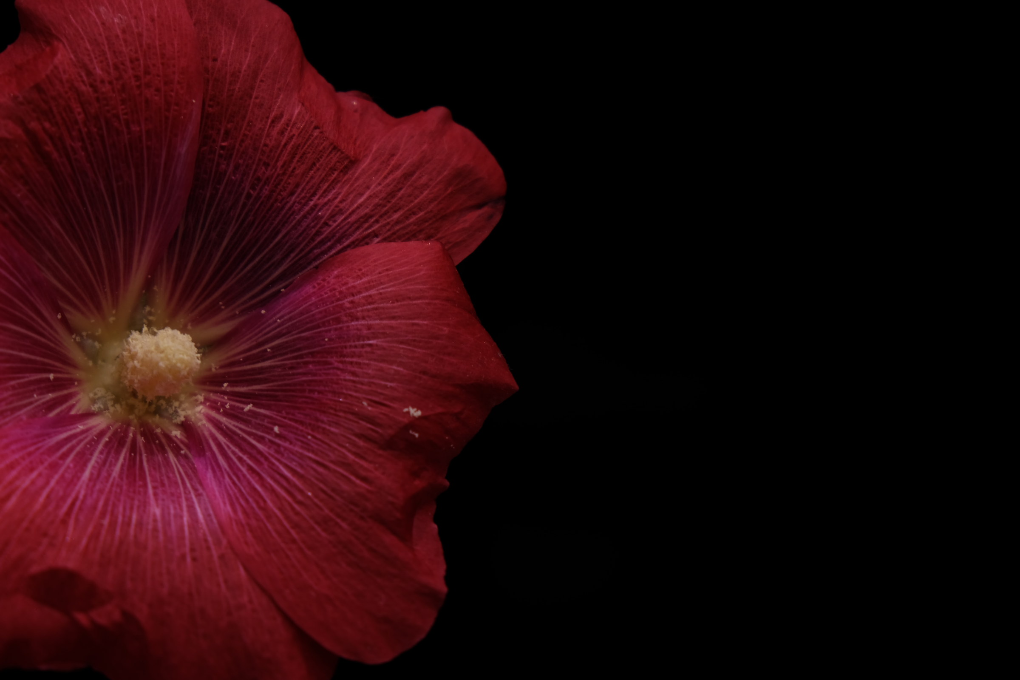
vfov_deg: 16.5
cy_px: 340
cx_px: 510
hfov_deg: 24.5
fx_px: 2351
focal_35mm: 83
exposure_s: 1/8
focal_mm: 55
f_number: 4
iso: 100
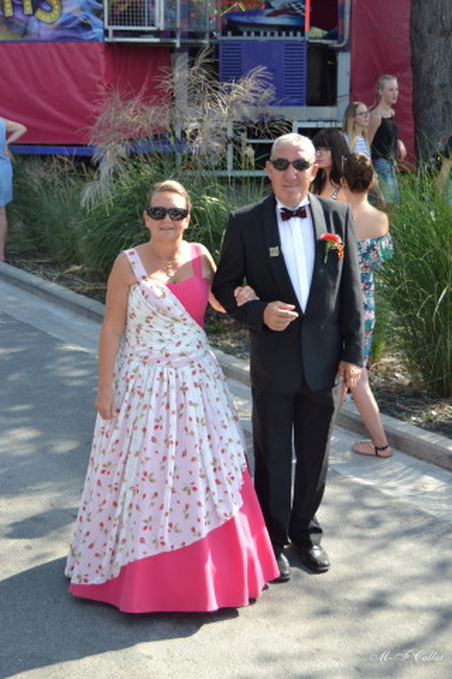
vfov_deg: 35.1
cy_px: 340
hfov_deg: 23.8
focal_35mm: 57
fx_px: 1073
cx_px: 226
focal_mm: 38
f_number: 5.6
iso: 110
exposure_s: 1/125
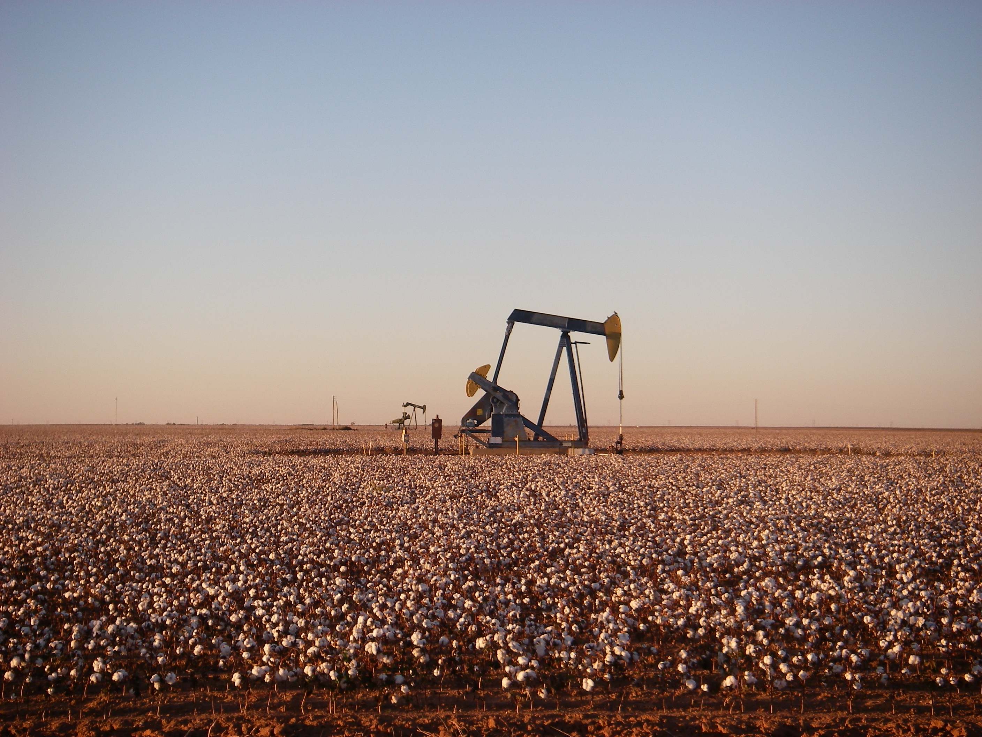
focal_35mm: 83
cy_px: 368
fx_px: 2355
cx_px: 491
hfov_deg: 23.6
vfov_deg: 17.8
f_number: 3.9
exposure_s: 1/250
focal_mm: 13.8
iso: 64
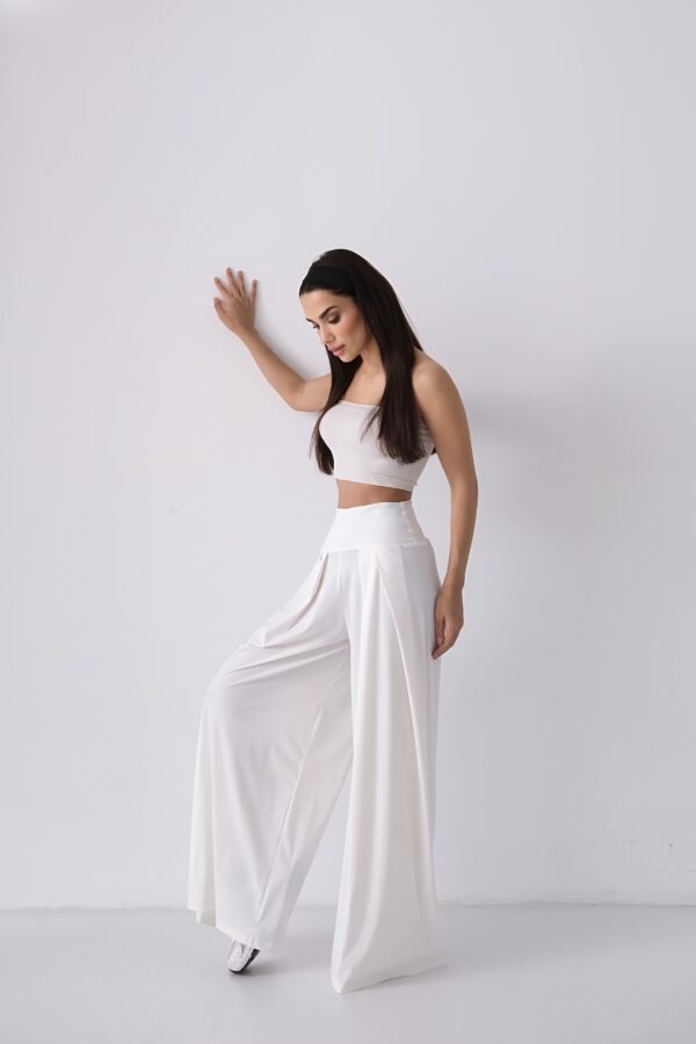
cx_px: 348
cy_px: 522
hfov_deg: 35.9
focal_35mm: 37
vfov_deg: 51.9
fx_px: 1073
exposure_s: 1/60
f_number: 5.6
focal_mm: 24.7
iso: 2000
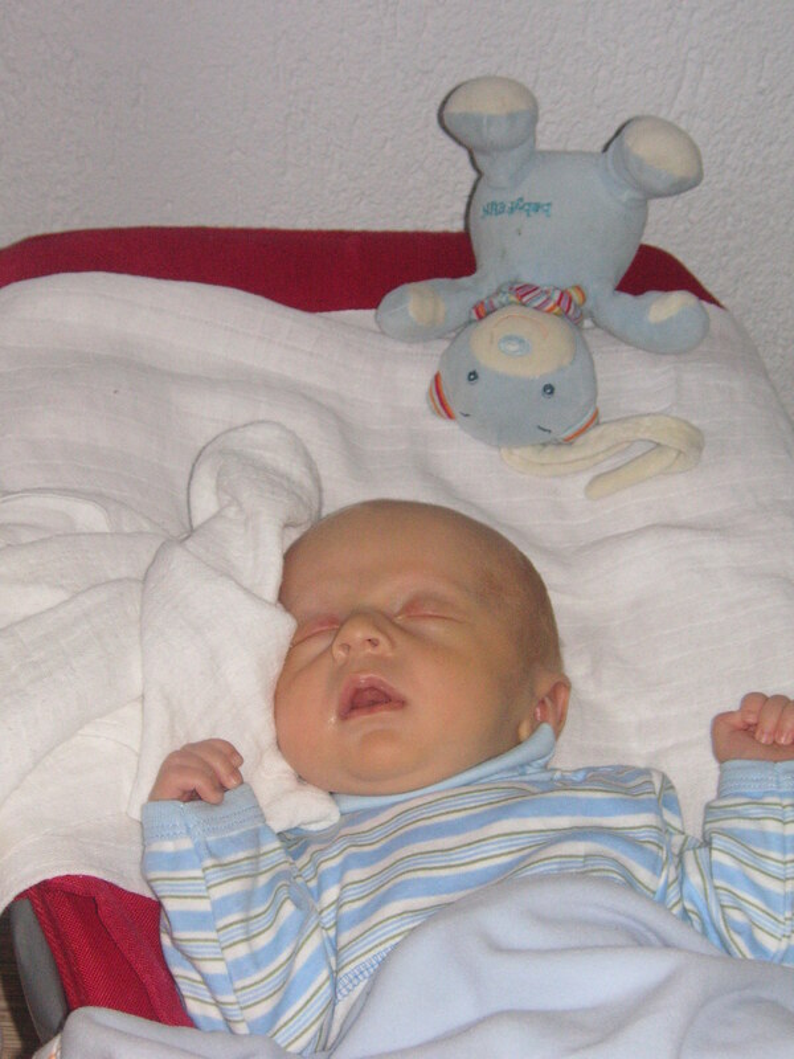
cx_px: 397
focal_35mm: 76
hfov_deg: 19.4
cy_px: 530
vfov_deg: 25.7
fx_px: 2324
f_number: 4.4
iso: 160
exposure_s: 1/90
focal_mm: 12.6
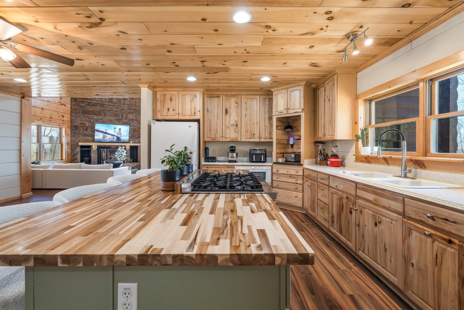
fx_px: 206
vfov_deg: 73.7
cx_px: 232
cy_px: 155
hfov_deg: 96.7
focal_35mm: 16
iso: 320
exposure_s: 1/4
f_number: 8
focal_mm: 16
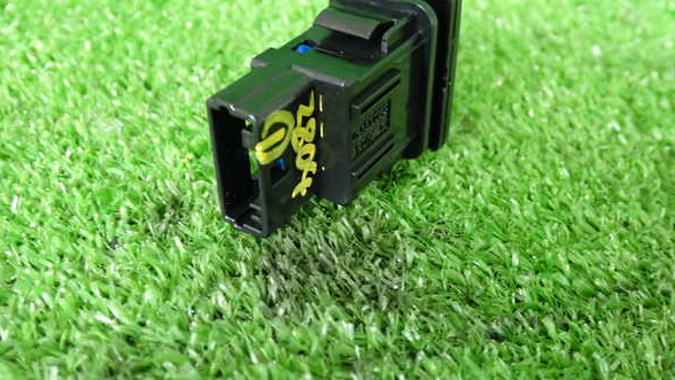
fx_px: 716
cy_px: 188
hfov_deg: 50.5
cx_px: 341
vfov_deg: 29.7
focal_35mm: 40
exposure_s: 1/60
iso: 500
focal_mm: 6.37
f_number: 2.5
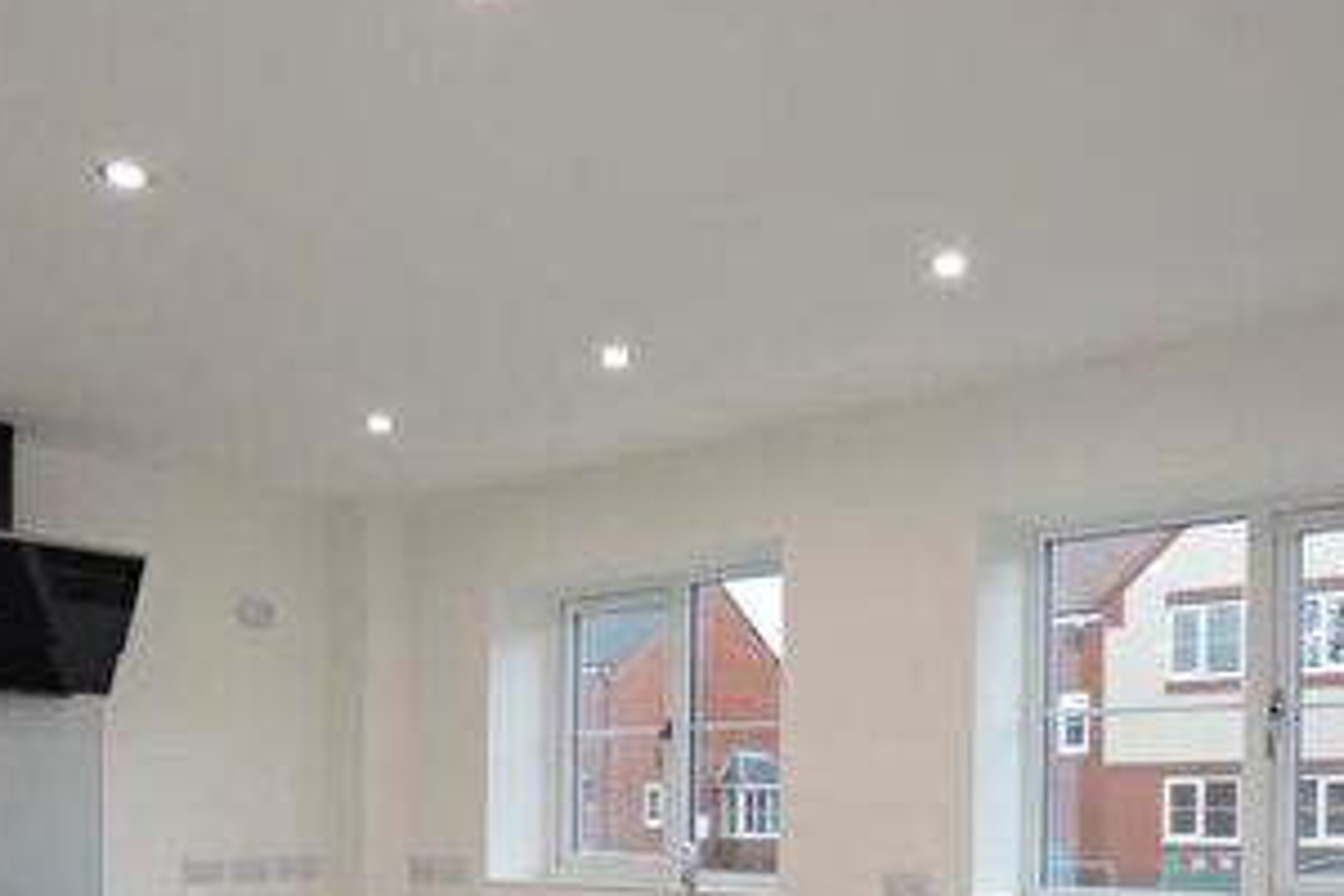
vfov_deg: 35.2
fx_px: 1307
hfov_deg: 54.4
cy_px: 842
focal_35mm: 35
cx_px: 717
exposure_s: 1/80
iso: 400
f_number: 4.5
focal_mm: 10
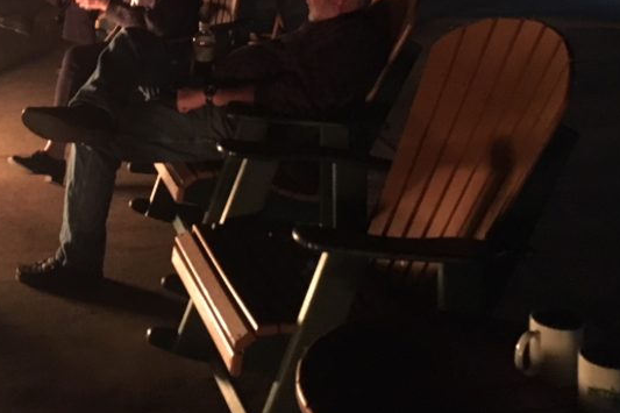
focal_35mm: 58
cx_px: 170
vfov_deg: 22.3
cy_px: -21
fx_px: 999
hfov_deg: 33.9
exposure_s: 1/15
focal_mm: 4.15
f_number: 2.2
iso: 320
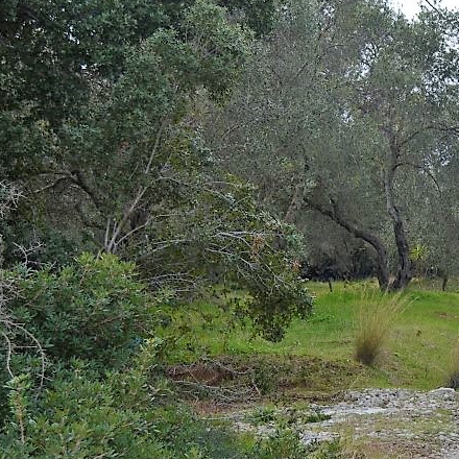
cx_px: 315
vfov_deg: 27.3
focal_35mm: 63
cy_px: 211
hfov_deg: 27.1
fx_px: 945
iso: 100
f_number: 4.2
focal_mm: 26
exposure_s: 1/200
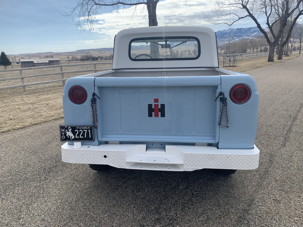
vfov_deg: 53.1
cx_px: 152
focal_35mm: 26
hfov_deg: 67.3
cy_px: 114
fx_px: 228
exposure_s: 1/2075
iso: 25
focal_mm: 4.25
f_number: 1.8
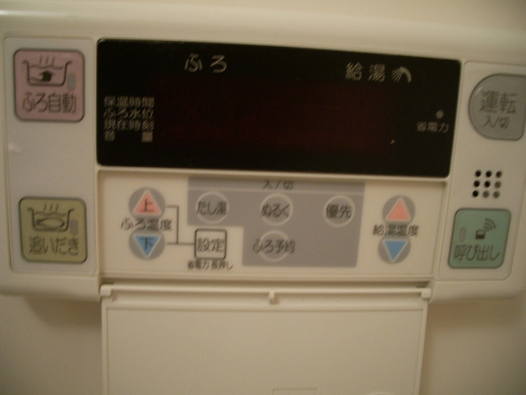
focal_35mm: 35
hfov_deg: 52.6
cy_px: 198
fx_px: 532
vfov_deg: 40.7
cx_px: 263
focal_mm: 5.8
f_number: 2.6
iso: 200
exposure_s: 1/20
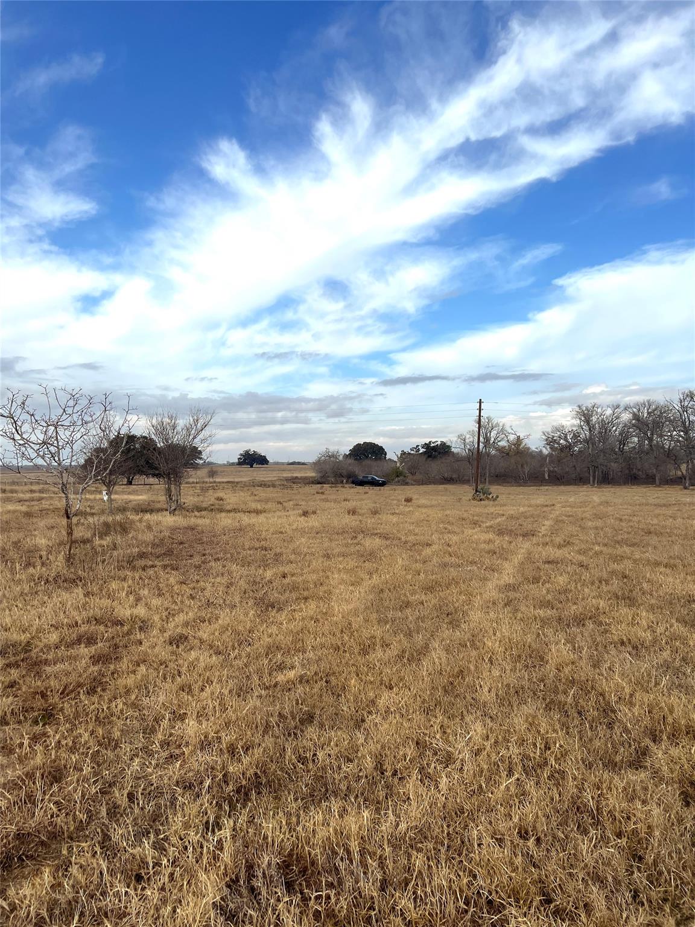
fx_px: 696
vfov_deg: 67.3
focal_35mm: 26
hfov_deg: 53.1
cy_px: 464
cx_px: 348
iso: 50
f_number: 1.5
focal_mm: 5.7
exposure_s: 1/4274
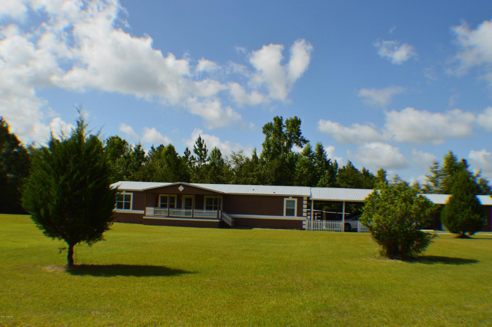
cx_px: 246
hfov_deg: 49.6
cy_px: 164
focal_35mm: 39
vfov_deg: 34.1
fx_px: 533
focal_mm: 26
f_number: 11
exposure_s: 1/400
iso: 400
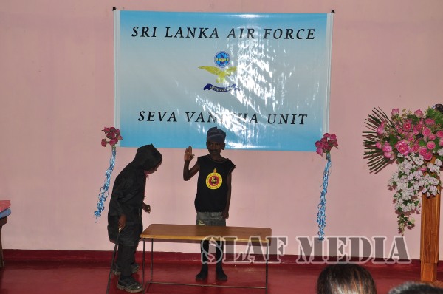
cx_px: 222
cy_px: 147
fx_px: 627
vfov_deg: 26.4
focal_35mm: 51
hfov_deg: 38.9
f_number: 6.3
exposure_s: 1/160
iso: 320
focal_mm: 34
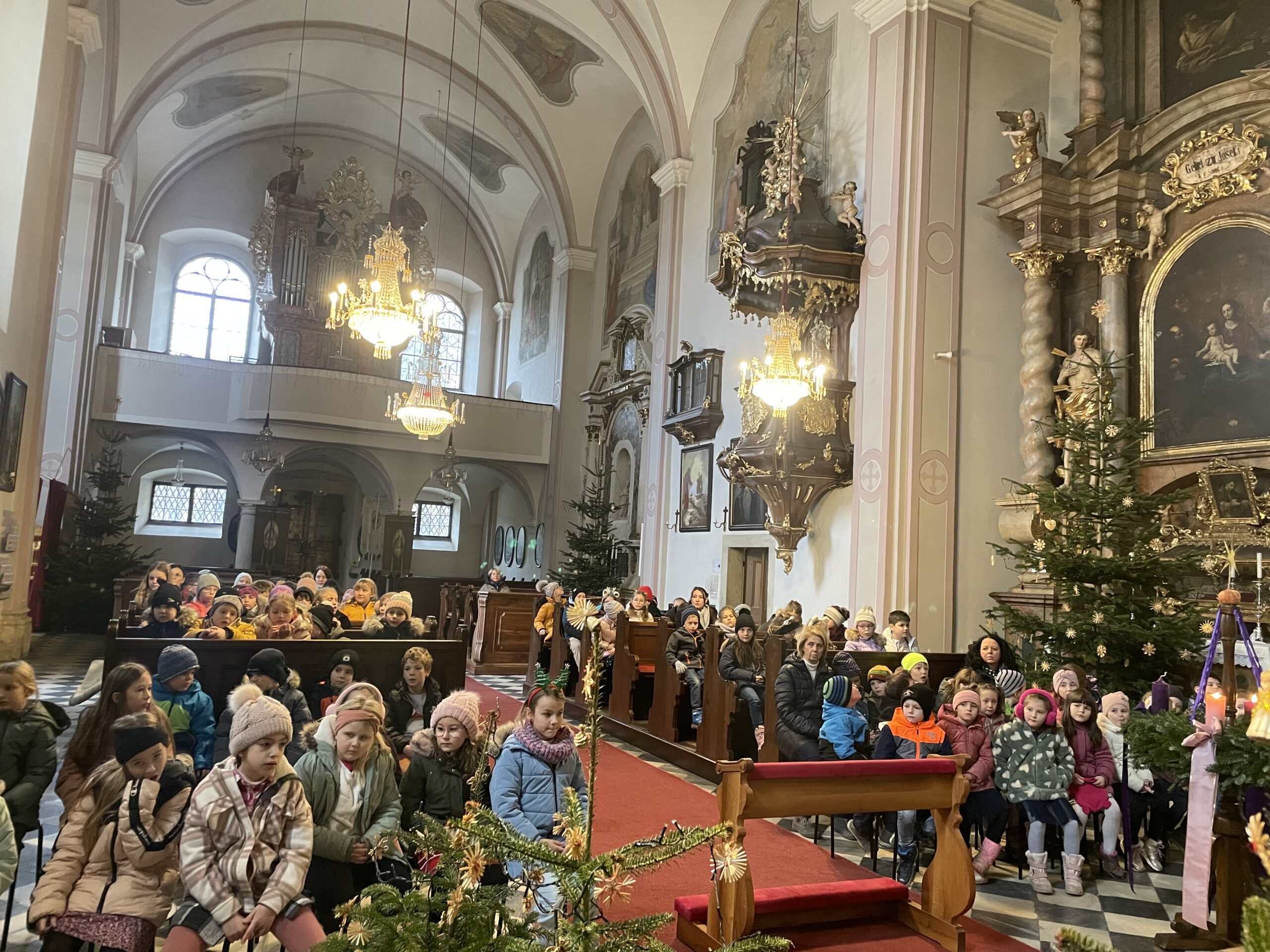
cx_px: 635
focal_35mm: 26
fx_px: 954
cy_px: 476
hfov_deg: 67.3
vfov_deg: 53.1
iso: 500
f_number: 1.6
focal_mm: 4.2
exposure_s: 1/50
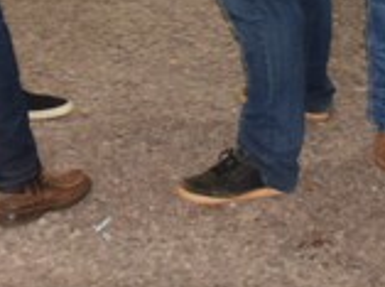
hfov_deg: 13.3
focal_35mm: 149
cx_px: 132
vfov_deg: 9.4
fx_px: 1653
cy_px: -260
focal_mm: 18
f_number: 3.5
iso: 2000
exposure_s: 1/60
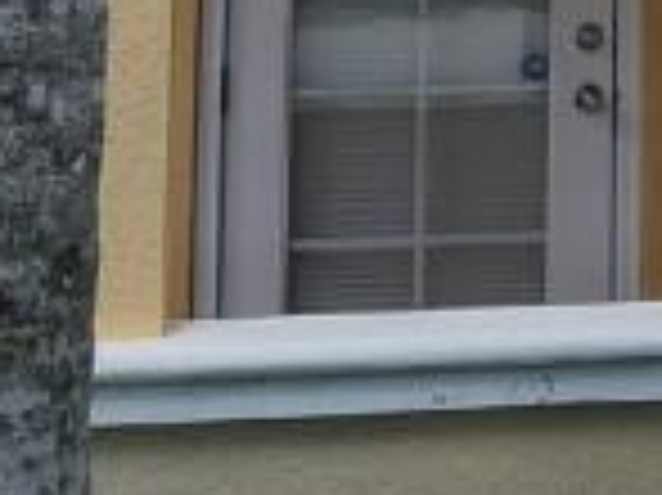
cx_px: 806
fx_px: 3191
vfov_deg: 8.1
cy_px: -778
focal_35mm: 167
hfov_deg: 11.6
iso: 410
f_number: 1.8
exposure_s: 1/1600
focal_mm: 8.67
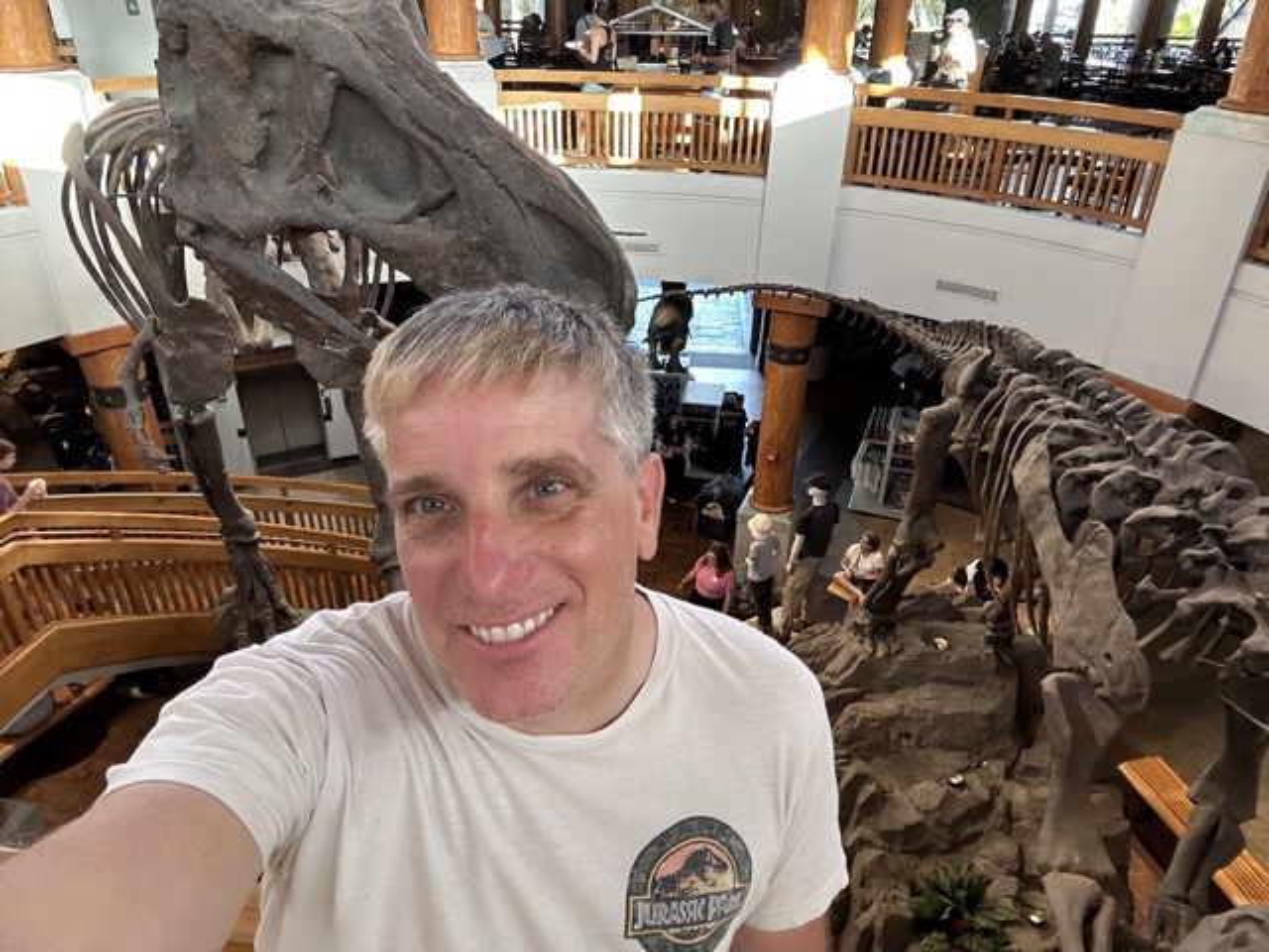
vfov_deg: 58.9
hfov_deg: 73.9
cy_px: 476
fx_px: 843
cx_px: 634
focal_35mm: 23
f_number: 1.9
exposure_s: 1/60
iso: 160
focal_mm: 2.69
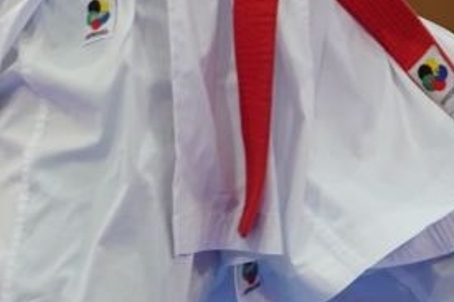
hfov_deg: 2.1
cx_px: 825
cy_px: -474
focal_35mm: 983
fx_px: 12389
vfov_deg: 1.4
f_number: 2.8
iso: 1600
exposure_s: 1/1000
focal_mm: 150
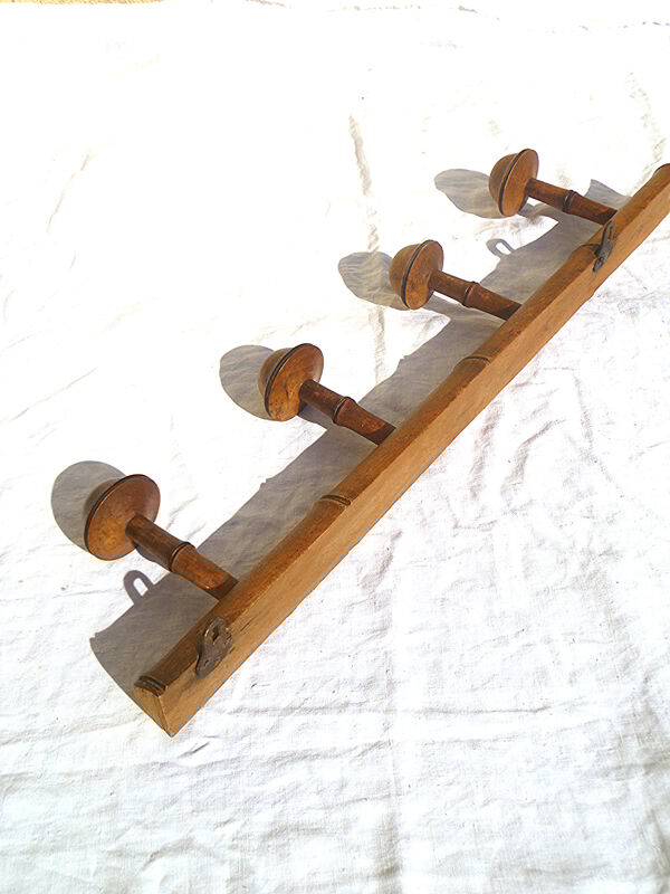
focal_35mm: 36
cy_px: 447
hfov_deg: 39.7
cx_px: 335
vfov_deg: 51.4
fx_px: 929
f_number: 11
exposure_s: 1/400
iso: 80
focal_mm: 6.5
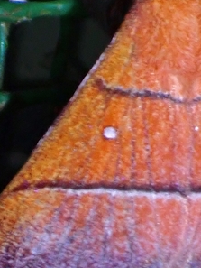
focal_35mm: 274
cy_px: 74
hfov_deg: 5.4
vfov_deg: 7.2
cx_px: 168
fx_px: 2120
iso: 500
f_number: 14
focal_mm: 16.79
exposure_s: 1/100
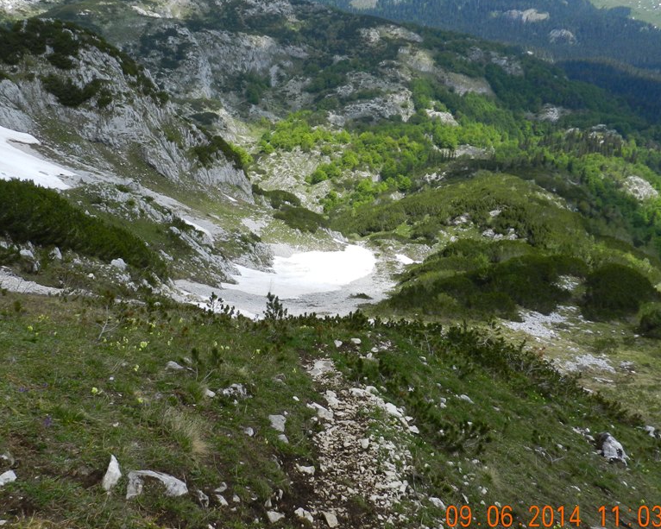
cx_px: 275
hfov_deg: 58.4
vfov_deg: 48.5
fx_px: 587
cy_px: 254
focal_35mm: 30
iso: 160
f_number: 4
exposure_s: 1/800
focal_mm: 4
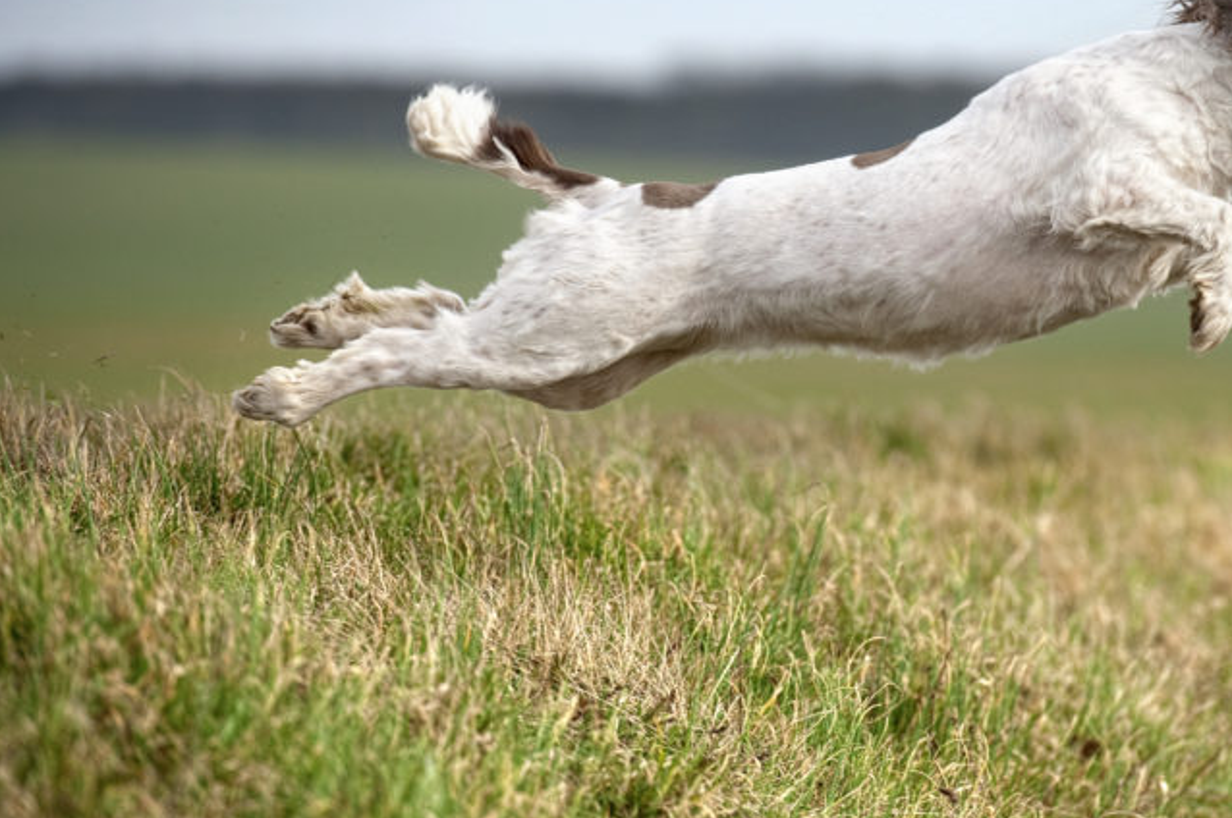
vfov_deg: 4.3
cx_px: 826
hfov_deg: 6.4
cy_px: 321
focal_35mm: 321
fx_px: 10974
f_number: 4
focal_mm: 200
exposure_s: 1/2500
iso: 400
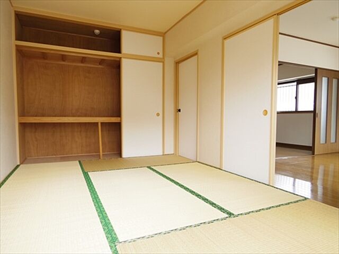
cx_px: 170
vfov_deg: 58.9
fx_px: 225
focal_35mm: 23
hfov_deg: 73.9
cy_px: 127
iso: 250
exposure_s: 1/40
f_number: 2.8
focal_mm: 5
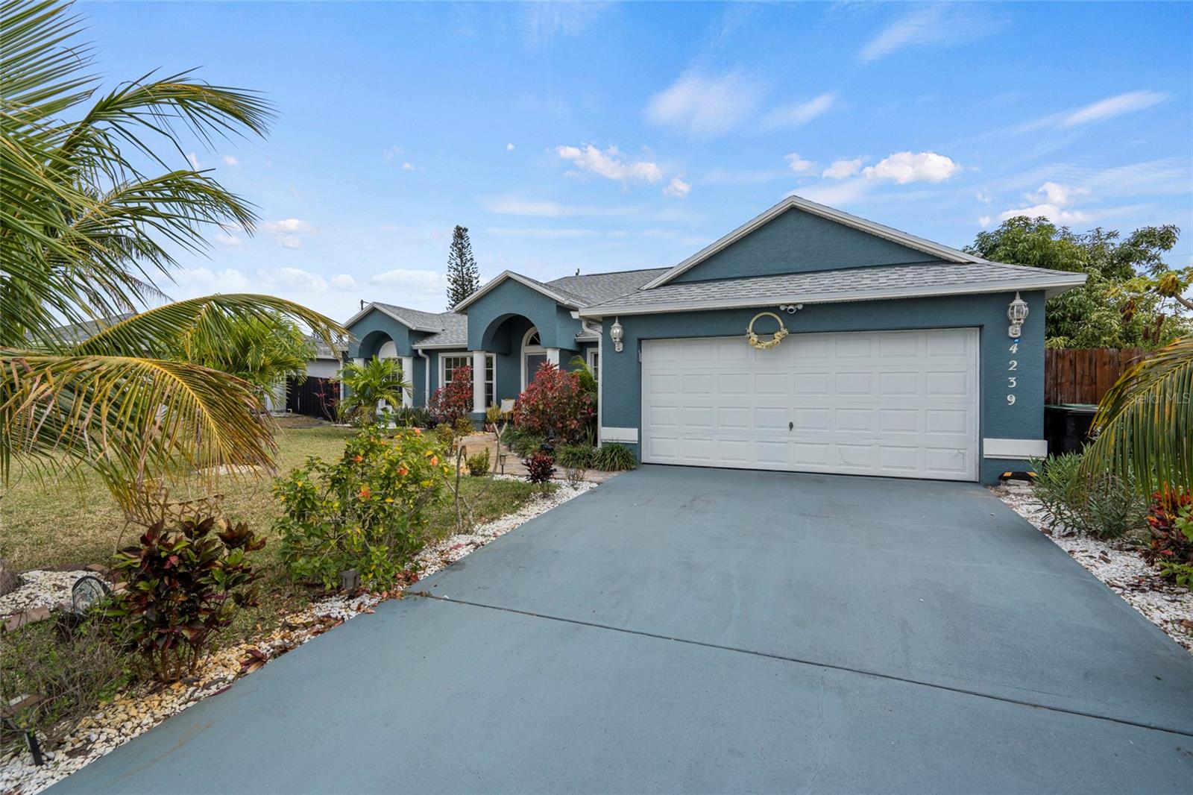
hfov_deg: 96.7
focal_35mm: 16
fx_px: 530
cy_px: 398
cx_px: 596
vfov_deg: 73.7
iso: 100
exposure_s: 1/200
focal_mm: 16
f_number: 9
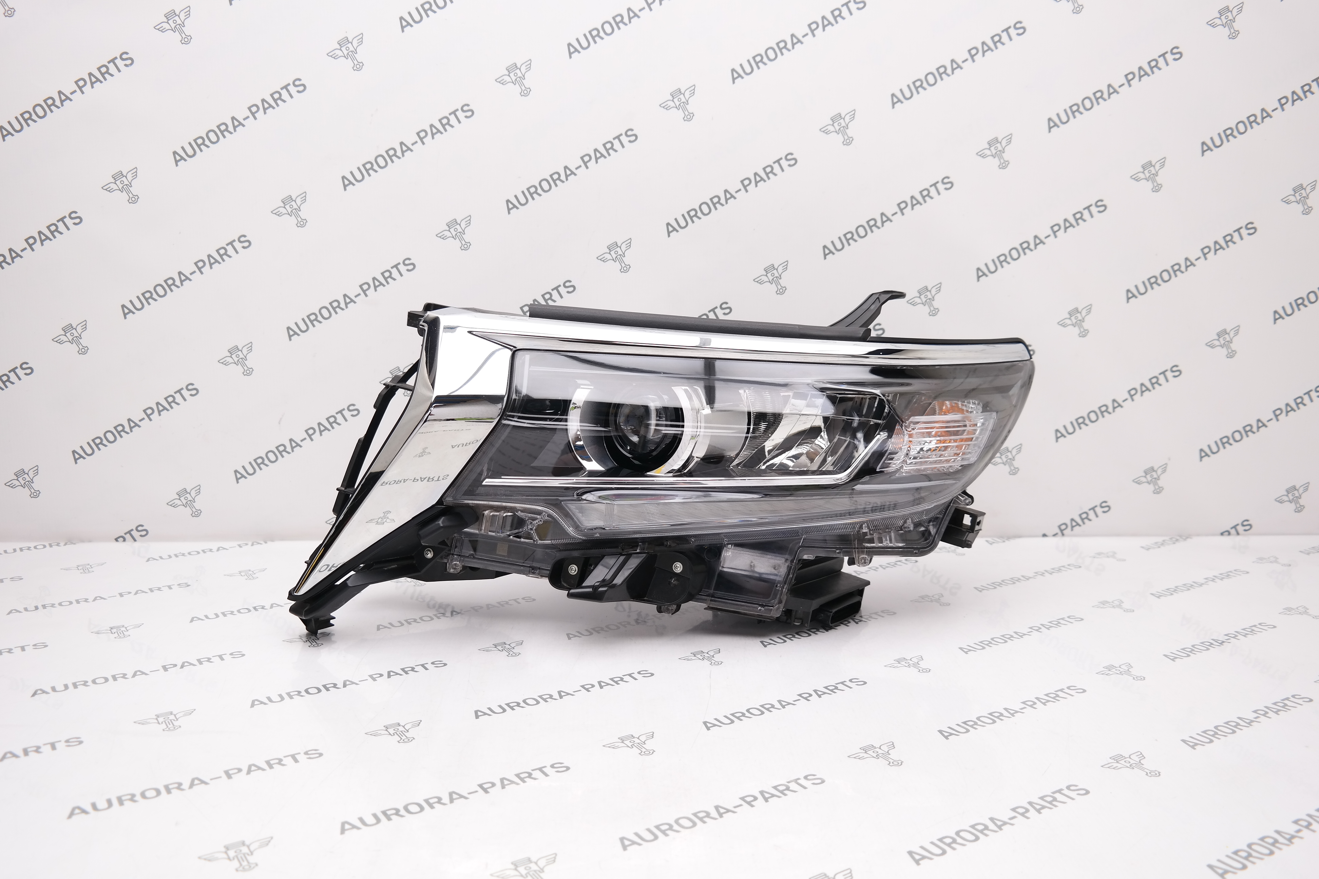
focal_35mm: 30
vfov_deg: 43.6
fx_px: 1099
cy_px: 440
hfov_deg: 61.9
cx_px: 660
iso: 100
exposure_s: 1/80
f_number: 3.5
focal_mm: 20
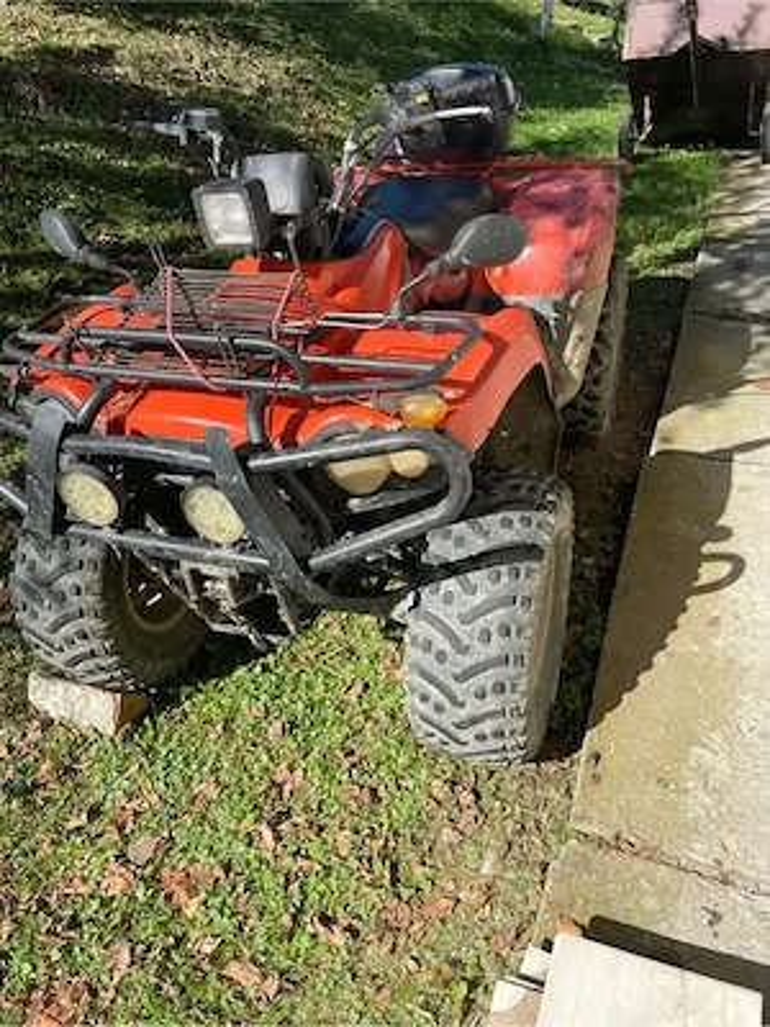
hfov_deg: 53.1
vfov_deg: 67.3
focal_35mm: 26
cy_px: 514
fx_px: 771
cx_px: 385
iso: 32
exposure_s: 1/1715
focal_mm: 4.2
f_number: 1.6
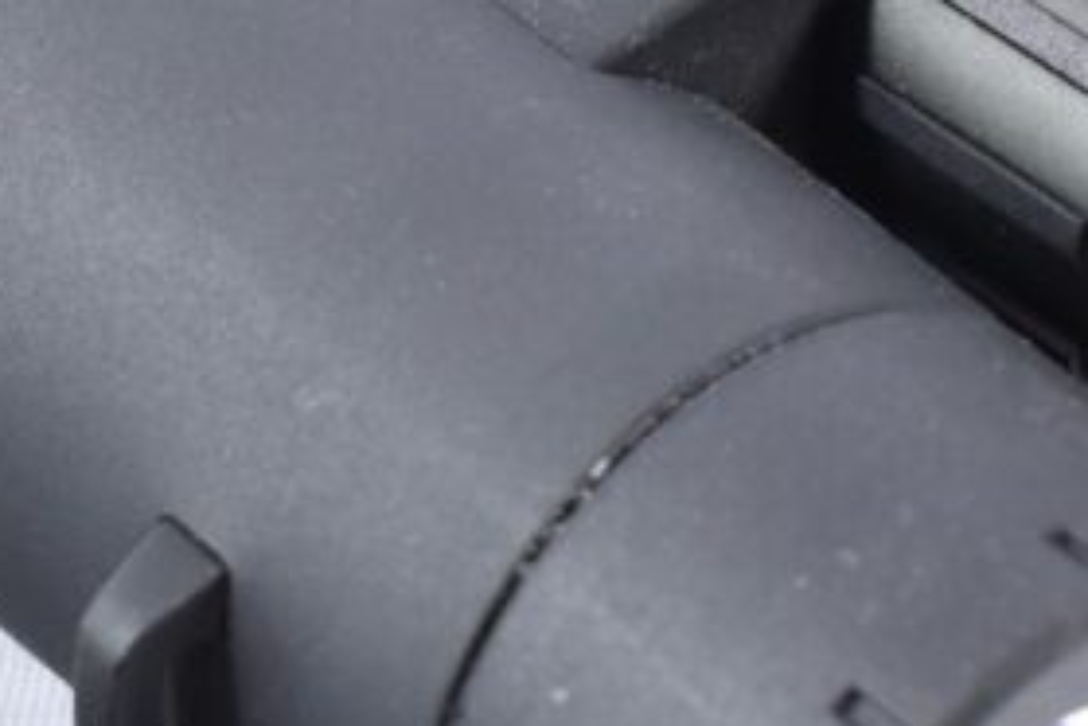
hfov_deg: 11.0
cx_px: 757
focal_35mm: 187
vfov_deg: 7.3
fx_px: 5656
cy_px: 0
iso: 640
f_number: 5
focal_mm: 29
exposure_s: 1/40
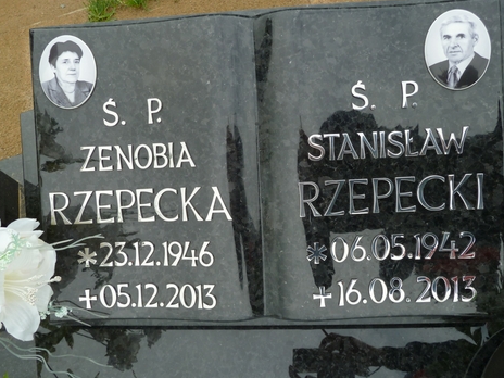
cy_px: 187
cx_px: 251
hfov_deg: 60.0
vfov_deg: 46.8
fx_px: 437
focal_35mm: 30
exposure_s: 1/320
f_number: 4
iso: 80
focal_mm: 4.7
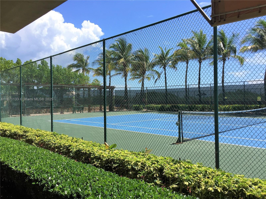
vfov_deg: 48.2
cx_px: 133
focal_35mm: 29
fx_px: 223
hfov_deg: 61.7
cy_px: 100
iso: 32
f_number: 2.2
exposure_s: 1/2083
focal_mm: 4.15
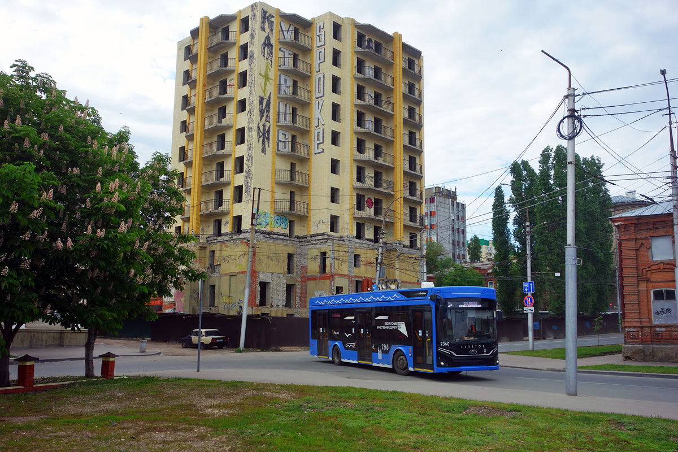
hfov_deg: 53.1
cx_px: 339
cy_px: 226
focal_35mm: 36
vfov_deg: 36.9
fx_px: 678
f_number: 4
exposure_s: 1/500
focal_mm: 13.42
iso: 125
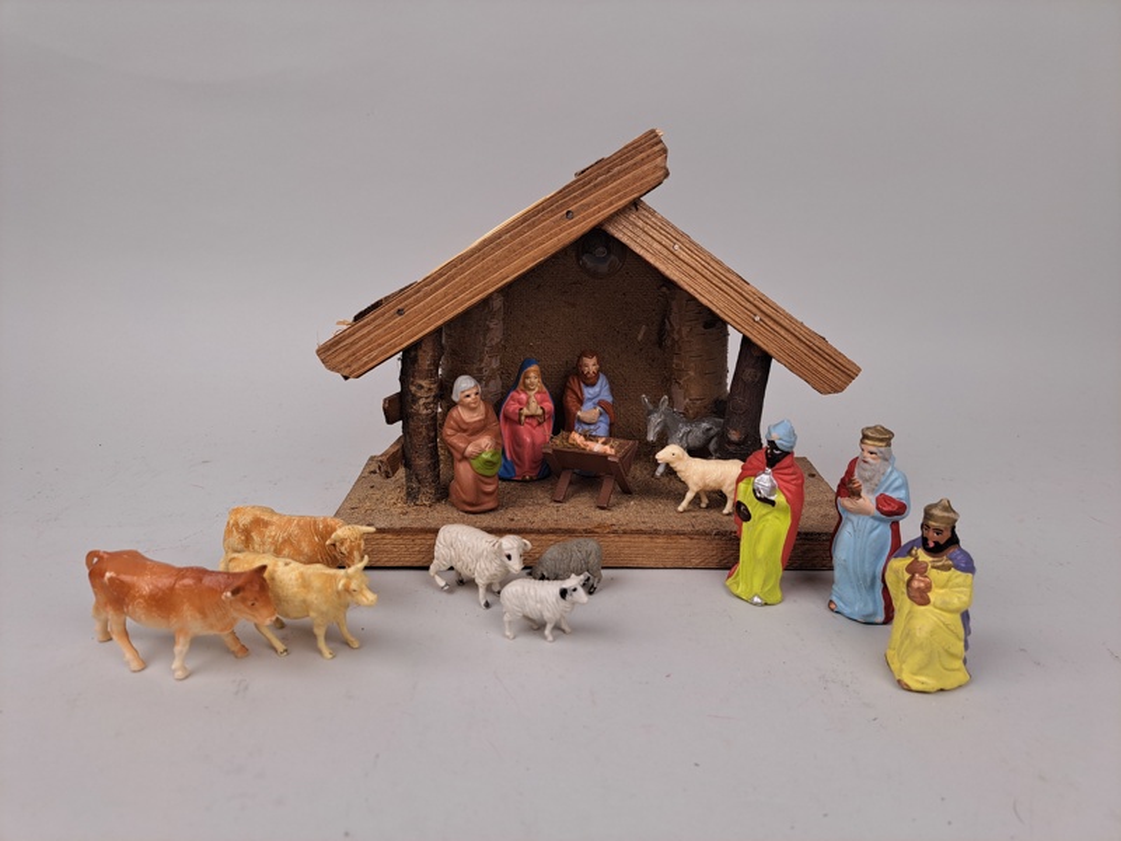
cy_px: 420
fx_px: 777
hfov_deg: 71.6
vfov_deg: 56.8
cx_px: 560
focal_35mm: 24
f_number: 1.8
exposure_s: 1/112
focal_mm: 5.23
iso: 50
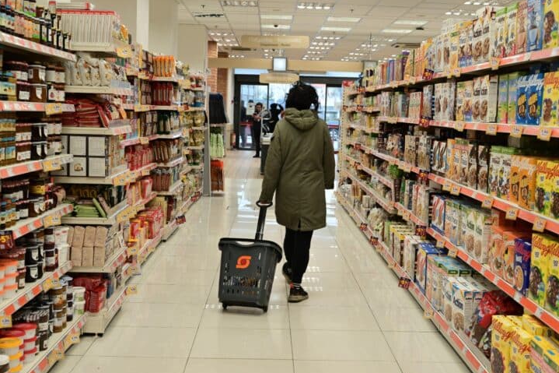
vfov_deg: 28.6
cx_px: 298
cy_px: 179
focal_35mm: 47
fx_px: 730
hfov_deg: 41.9
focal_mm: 44
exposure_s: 1/640
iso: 2500
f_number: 4.5
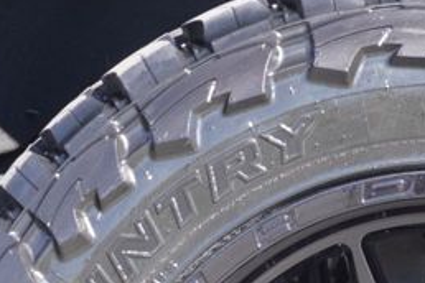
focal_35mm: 286
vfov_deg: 4.8
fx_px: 3376
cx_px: 486
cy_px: 505
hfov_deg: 7.2
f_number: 5.6
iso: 125
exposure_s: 1/80
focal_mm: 48
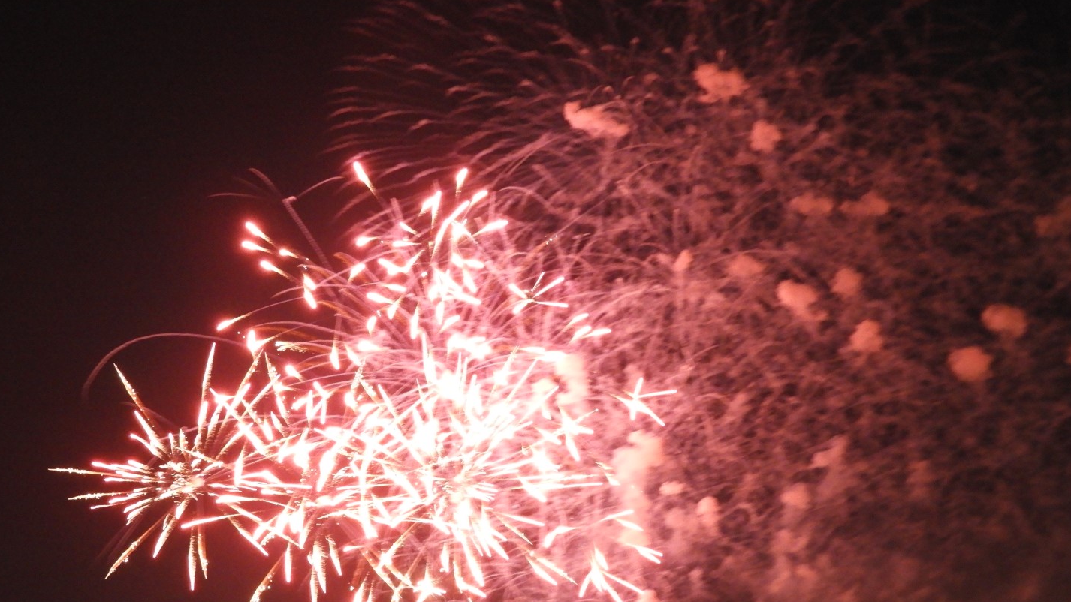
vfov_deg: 15.7
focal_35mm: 77
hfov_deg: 27.5
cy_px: 391
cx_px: 533
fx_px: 2187
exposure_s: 1/3
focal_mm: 12.5
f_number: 4.5
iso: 800
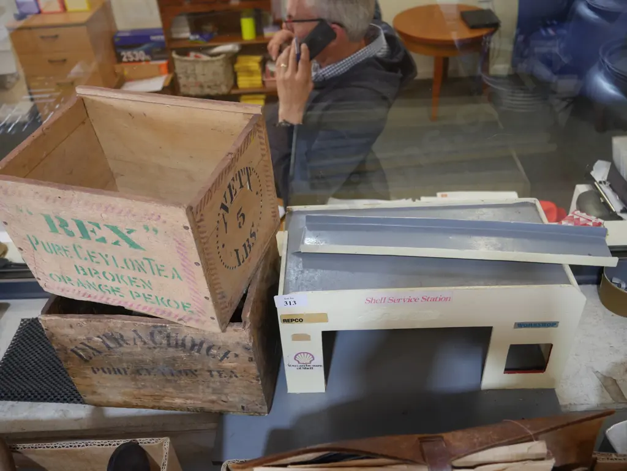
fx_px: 580
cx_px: 314
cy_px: 236
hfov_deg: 56.8
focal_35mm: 32
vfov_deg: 44.2
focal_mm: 16
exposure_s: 1/60
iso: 500
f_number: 3.6
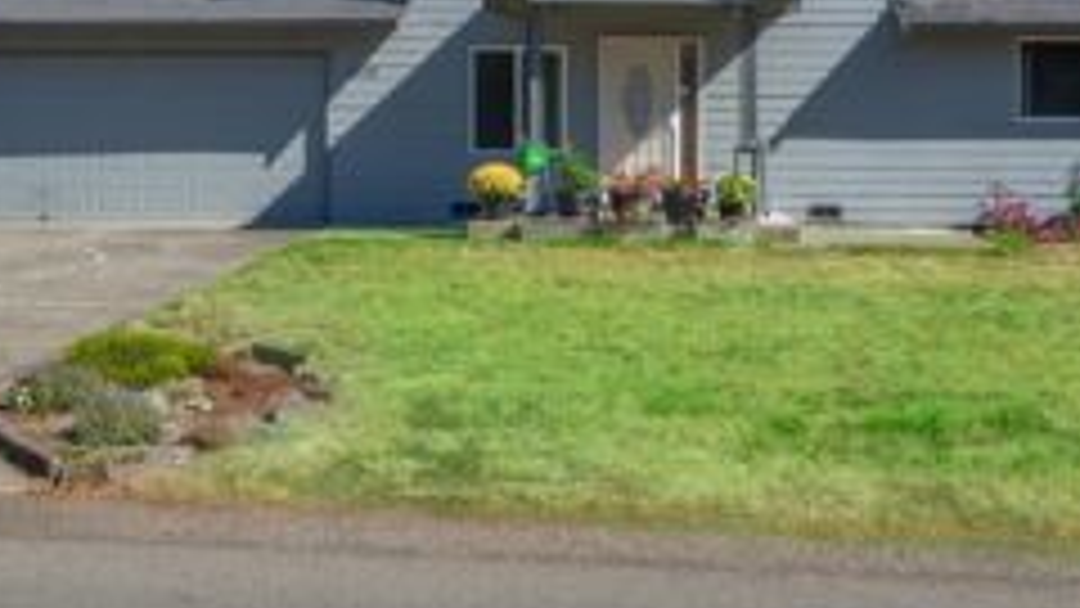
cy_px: 128
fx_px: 1203
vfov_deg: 27.8
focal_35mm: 42
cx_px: 612
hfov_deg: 48.2
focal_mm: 24
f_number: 8
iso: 100
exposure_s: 1/200
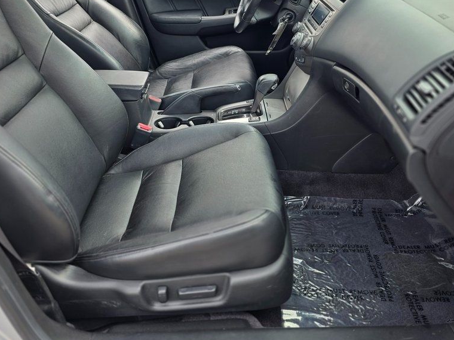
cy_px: 128
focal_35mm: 31
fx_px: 407
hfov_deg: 58.3
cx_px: 241
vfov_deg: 45.1
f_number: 1.7
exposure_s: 1/180
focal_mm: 6.3
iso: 32
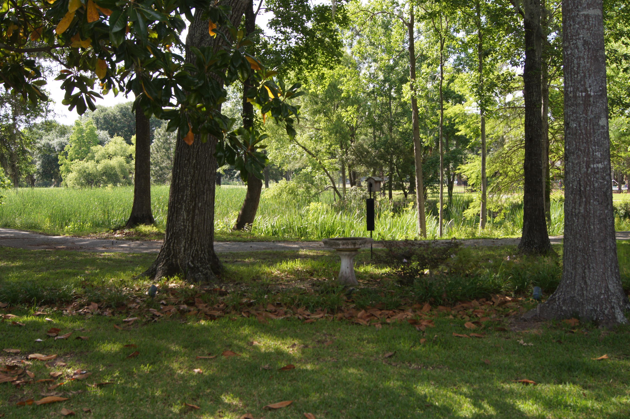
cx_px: 315
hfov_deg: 49.6
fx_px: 682
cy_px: 210
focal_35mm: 39
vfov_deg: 34.1
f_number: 7.1
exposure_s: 1/100
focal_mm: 26
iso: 100
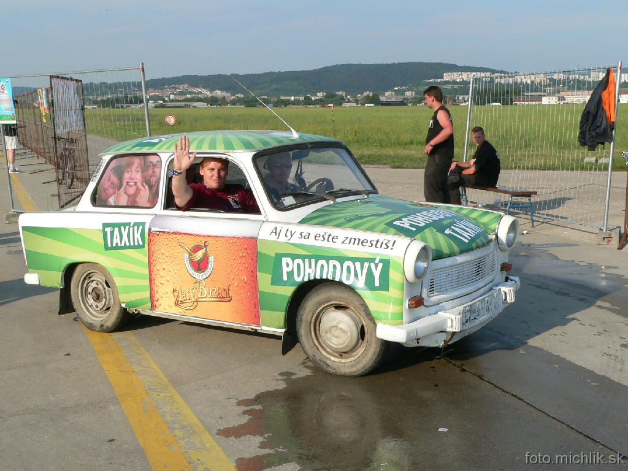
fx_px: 889
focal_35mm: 49
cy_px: 236
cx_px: 314
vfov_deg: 29.7
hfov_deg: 38.9
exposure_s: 1/500
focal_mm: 8.1
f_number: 5.2
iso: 100
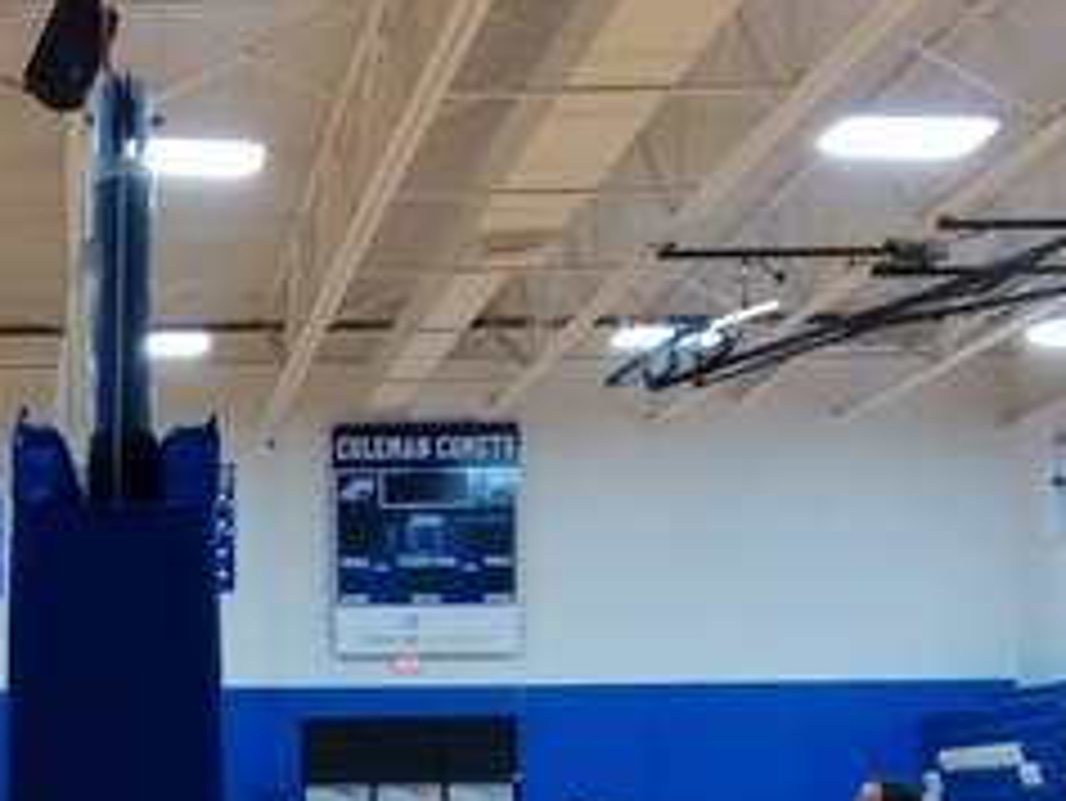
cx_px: -13
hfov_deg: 26.6
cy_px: 891
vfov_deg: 20.3
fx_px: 2126
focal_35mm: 69
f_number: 2.2
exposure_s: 1/30
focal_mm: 1.66
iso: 388
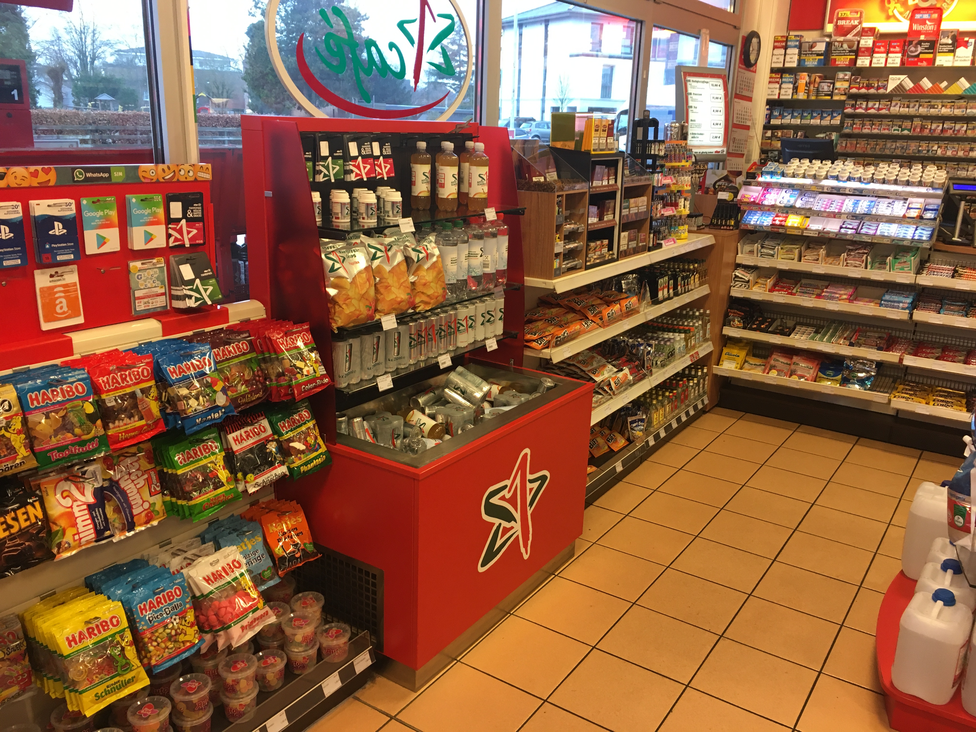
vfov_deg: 48.2
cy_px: 366
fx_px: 818
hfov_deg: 61.7
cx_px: 488
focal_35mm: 29
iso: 50
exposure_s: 1/33
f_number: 2.2
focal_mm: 4.15
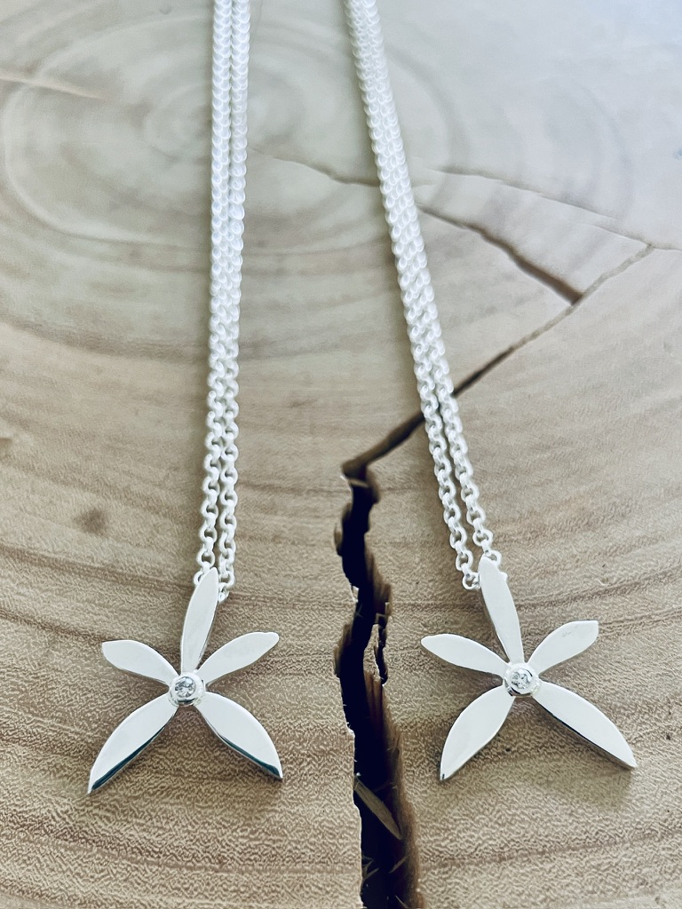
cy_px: 454
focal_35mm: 26
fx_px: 683
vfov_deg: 67.3
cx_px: 341
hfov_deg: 53.1
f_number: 1.6
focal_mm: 4.2
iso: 200
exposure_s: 1/60
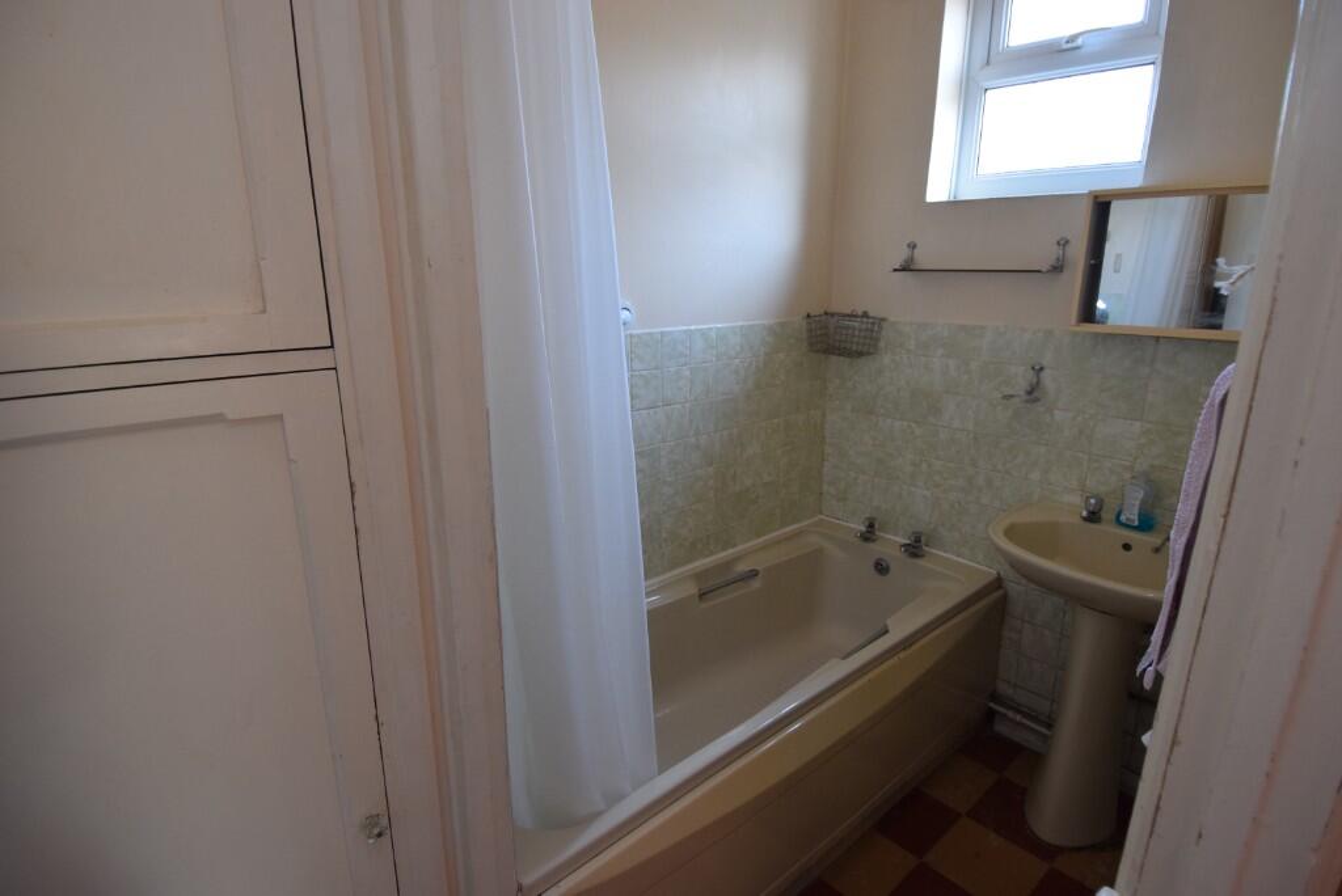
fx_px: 671
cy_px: 448
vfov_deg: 67.5
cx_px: 671
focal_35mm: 18
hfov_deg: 90.0
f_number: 4
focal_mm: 12
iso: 560
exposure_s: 1/60
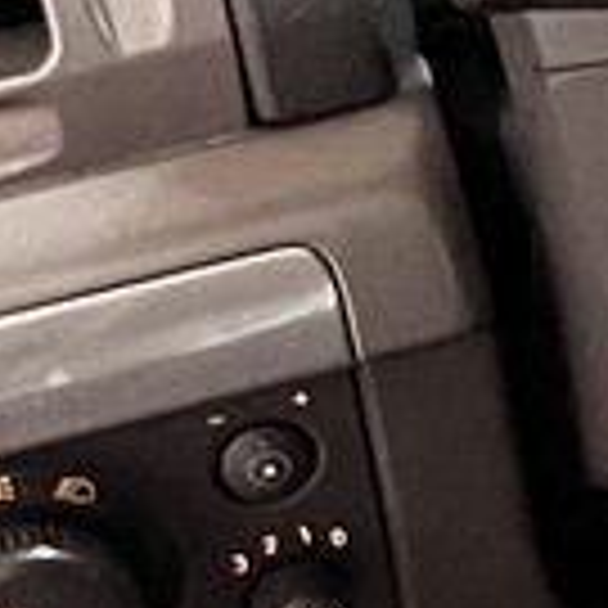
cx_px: 2081
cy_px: 401
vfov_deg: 7.1
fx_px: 4869
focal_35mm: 245
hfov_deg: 6.3
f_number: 1.6
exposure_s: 1/33
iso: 500
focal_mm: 5.1
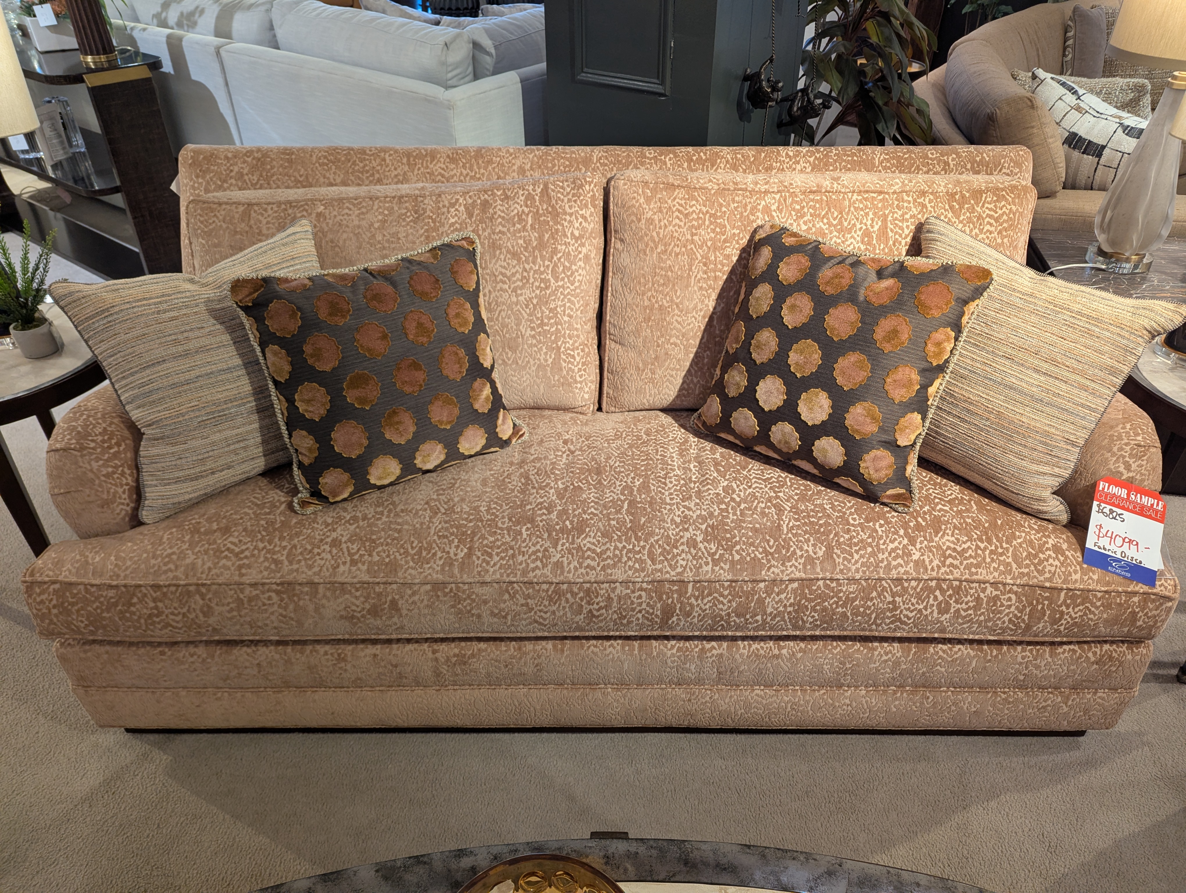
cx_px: 593
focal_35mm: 24
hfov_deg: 71.5
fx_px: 823
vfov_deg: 56.9
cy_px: 446
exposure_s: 1/30
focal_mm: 6.81
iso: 95
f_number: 1.85
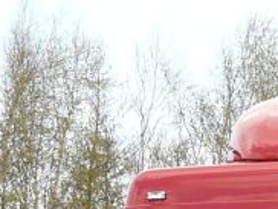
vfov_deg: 3.6
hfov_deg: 4.7
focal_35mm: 415
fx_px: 3337
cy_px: 401
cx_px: 529
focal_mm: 10.5
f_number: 5
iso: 100
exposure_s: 1/250
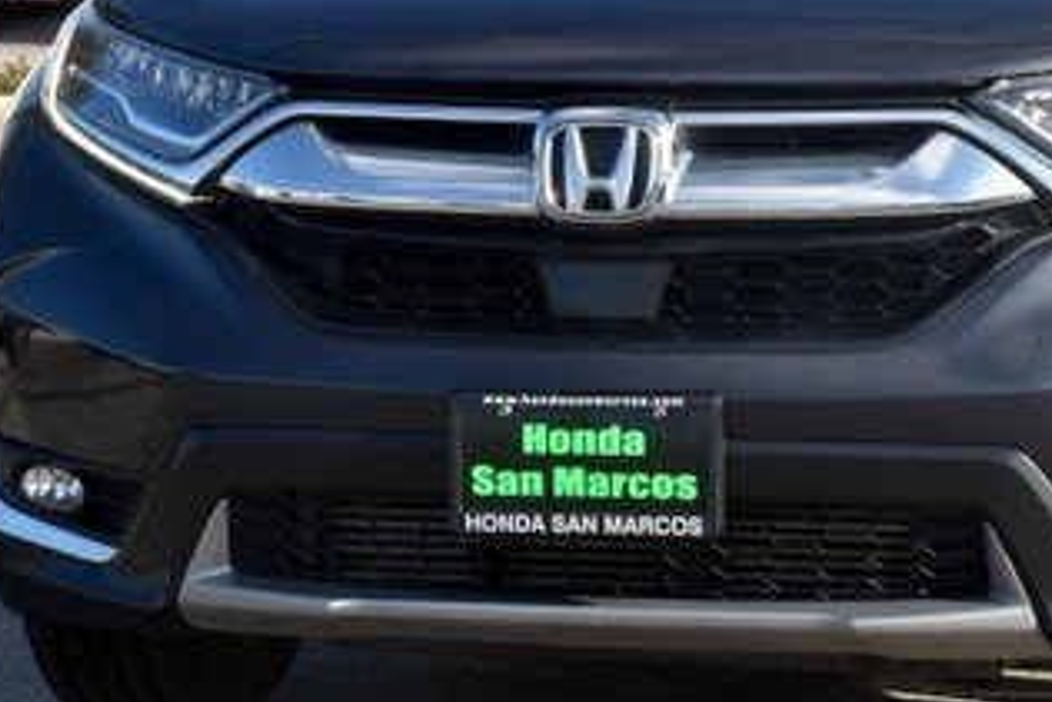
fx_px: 4444
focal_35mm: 152
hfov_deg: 13.5
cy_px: 88
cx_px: 802
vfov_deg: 9.0
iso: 200
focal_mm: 50
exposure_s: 1/320
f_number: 9
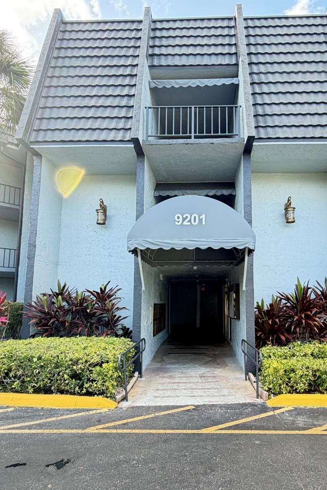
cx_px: 196
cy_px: 269
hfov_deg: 56.8
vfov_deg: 78.4
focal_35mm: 22
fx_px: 300
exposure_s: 1/121
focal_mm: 2.22
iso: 100
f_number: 2.2
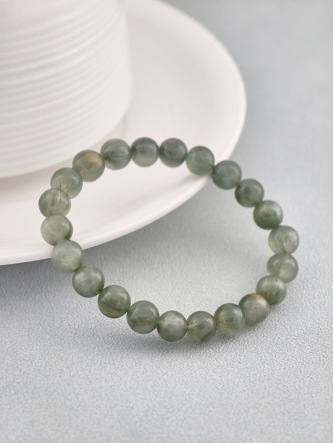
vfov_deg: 23.0
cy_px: 222
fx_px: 1088
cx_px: 166
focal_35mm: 85
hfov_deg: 17.4
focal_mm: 22.48
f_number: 2.67
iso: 125
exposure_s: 1/160
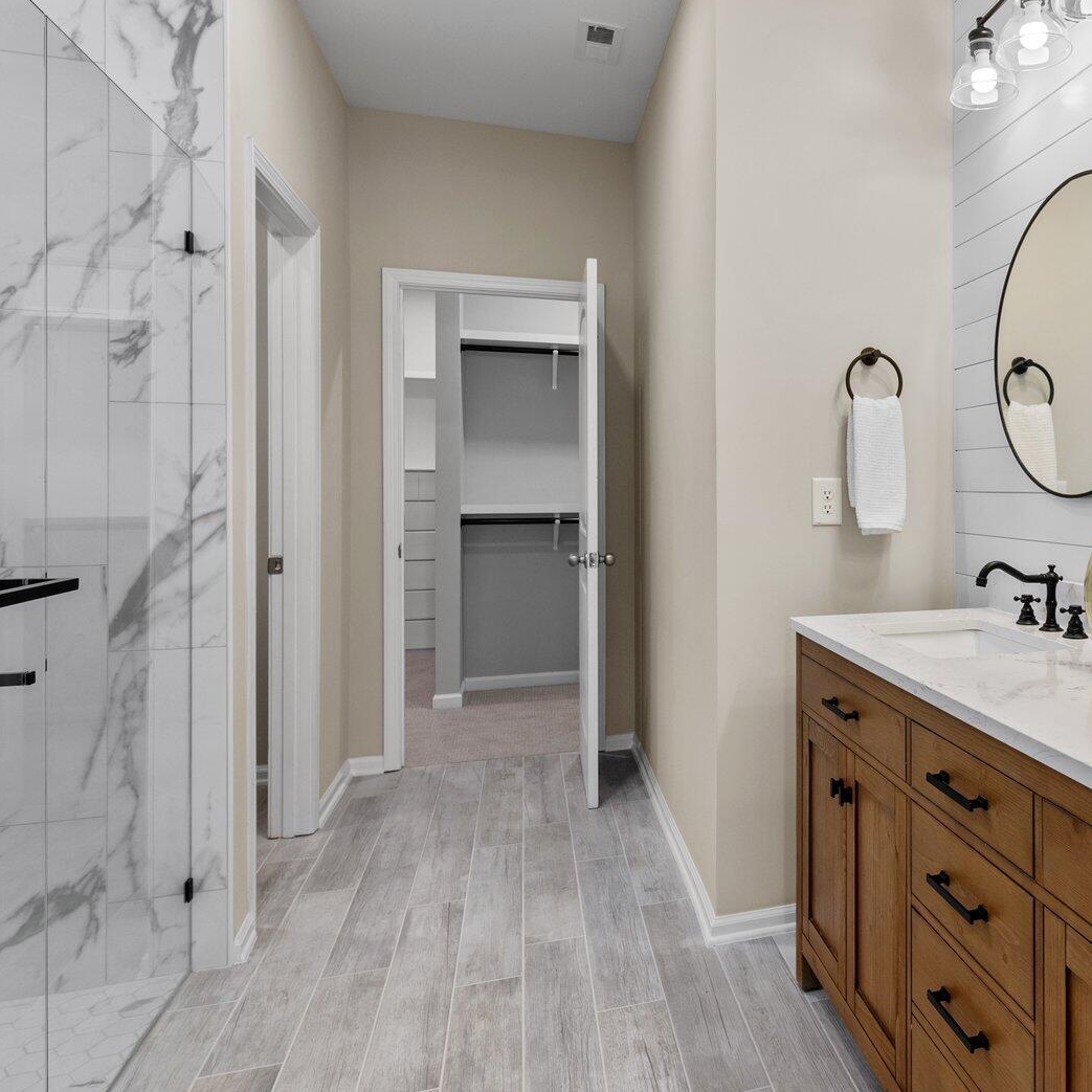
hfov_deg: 58.2
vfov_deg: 62.6
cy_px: 468
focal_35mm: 25
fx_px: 892
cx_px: 870
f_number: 7.1
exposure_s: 1/15
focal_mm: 15
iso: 400
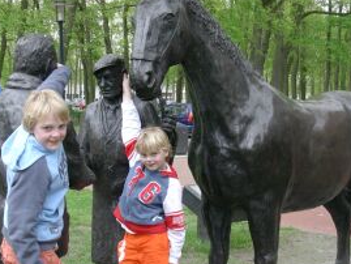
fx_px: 670
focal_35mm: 66
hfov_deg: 29.4
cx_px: 175
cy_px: 139
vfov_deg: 22.3
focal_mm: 6.7
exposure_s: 1/71.8
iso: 70
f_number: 2.9
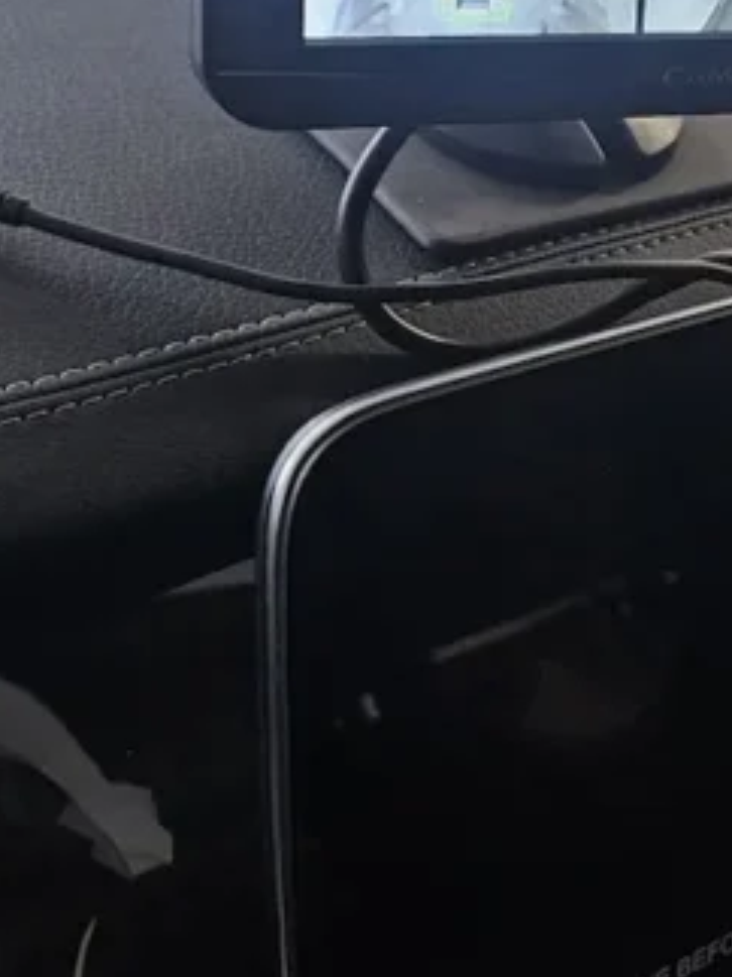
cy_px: 233
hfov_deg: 19.3
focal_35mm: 73
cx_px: 817
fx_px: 2060
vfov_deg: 26.3
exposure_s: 1/101
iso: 400
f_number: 1.7
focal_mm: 6.3
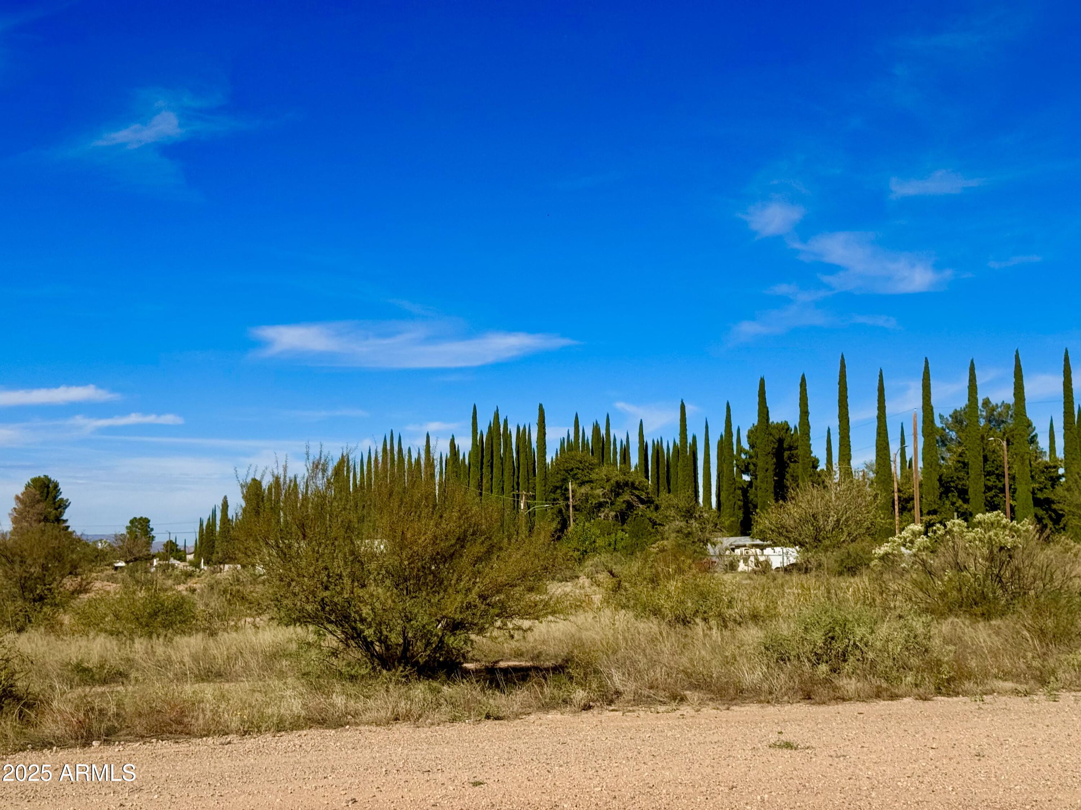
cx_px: 540
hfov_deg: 39.7
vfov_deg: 30.3
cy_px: 405
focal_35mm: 48
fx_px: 1499
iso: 80
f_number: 1.78
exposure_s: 1/9009
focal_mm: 6.76
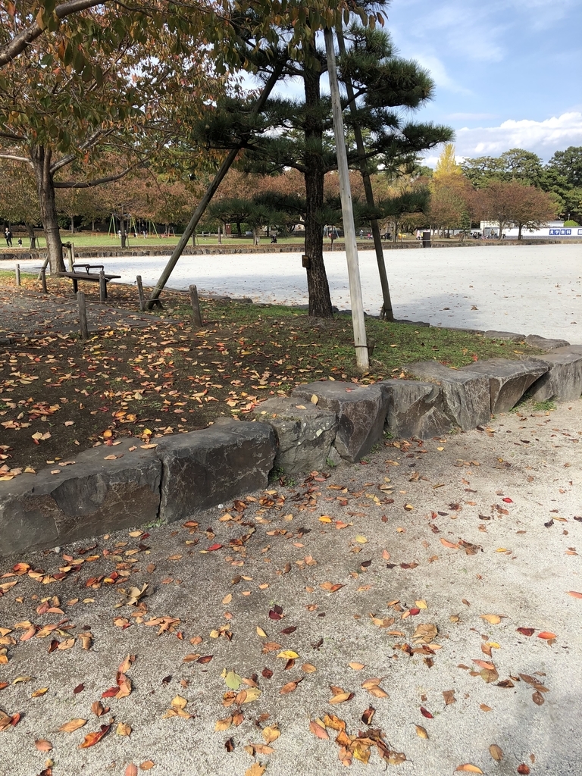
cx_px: 291
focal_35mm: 28
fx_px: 628
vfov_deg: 63.4
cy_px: 388
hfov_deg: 49.7
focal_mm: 3.99
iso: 20
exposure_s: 1/873
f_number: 1.8
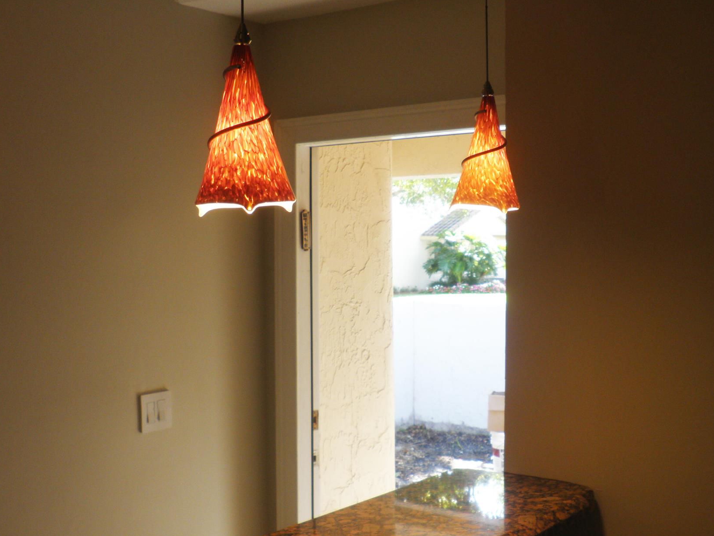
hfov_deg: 42.1
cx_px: 364
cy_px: 283
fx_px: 928
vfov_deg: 32.2
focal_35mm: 45
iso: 64
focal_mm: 6.3
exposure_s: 1/30
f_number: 3.5
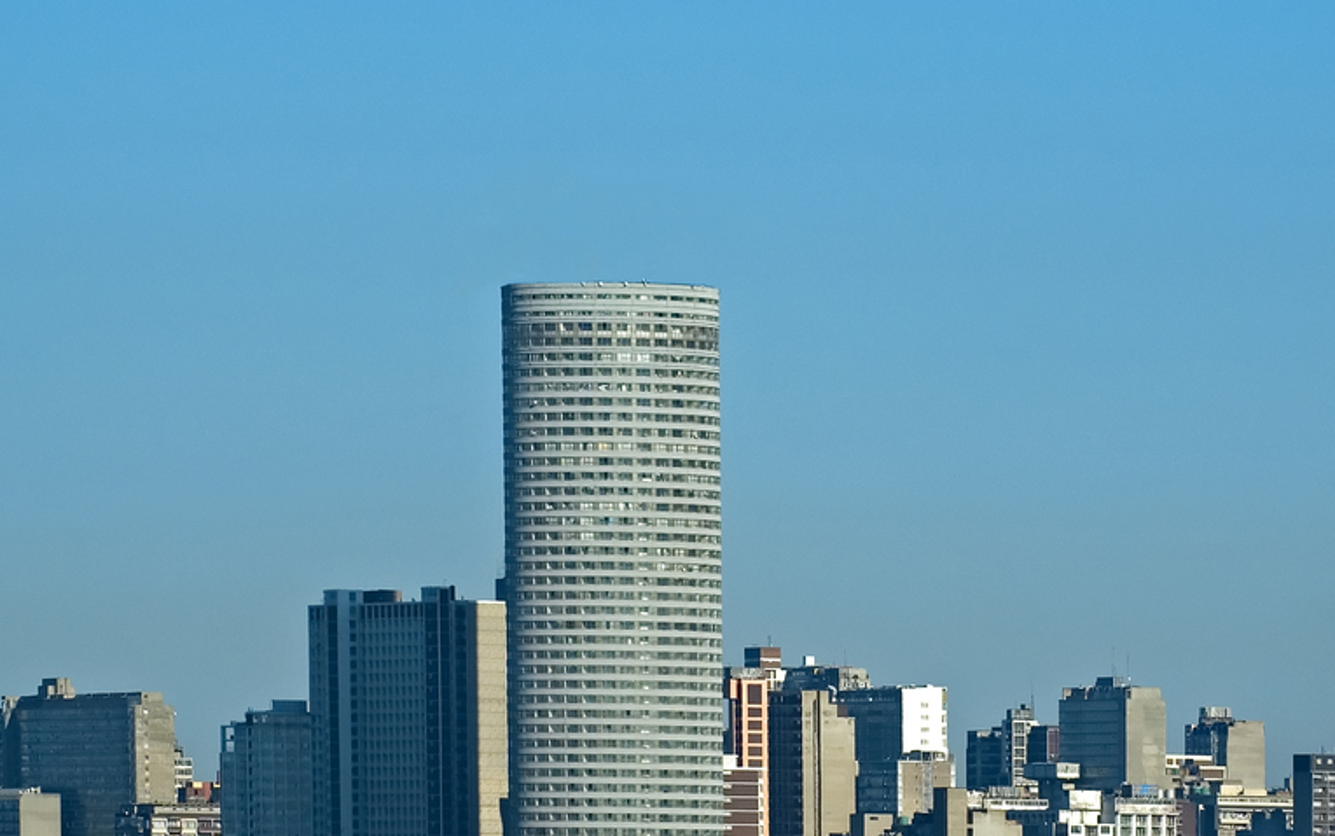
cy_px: 424
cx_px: 762
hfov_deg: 6.2
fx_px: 12332
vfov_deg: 3.9
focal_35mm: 339
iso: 200
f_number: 9
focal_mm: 135
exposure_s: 1/800
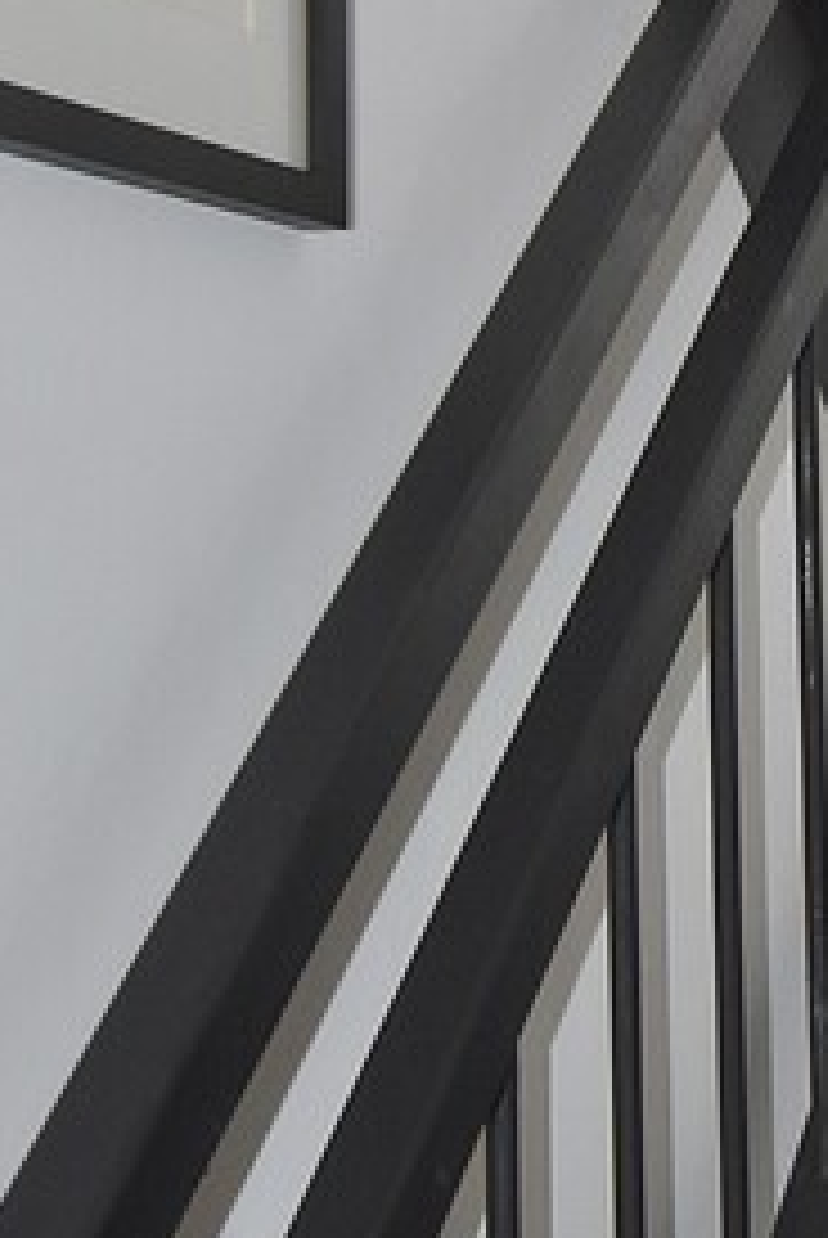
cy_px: -153
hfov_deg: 18.6
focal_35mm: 71
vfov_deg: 26.1
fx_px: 2437
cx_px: 875
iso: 800
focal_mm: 13
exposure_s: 1/100
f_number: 5
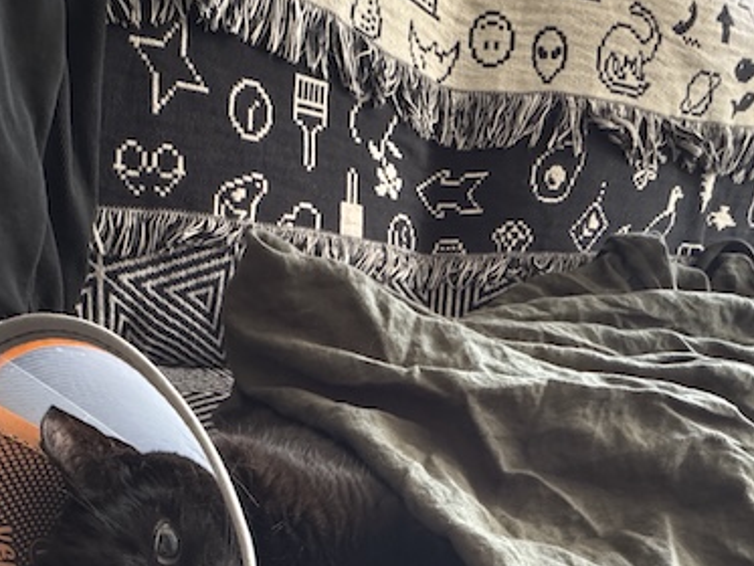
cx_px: 301
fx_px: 654
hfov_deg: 59.5
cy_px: 560
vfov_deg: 41.1
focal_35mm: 30
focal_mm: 2.22
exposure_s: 1/43
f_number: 2.2
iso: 1250
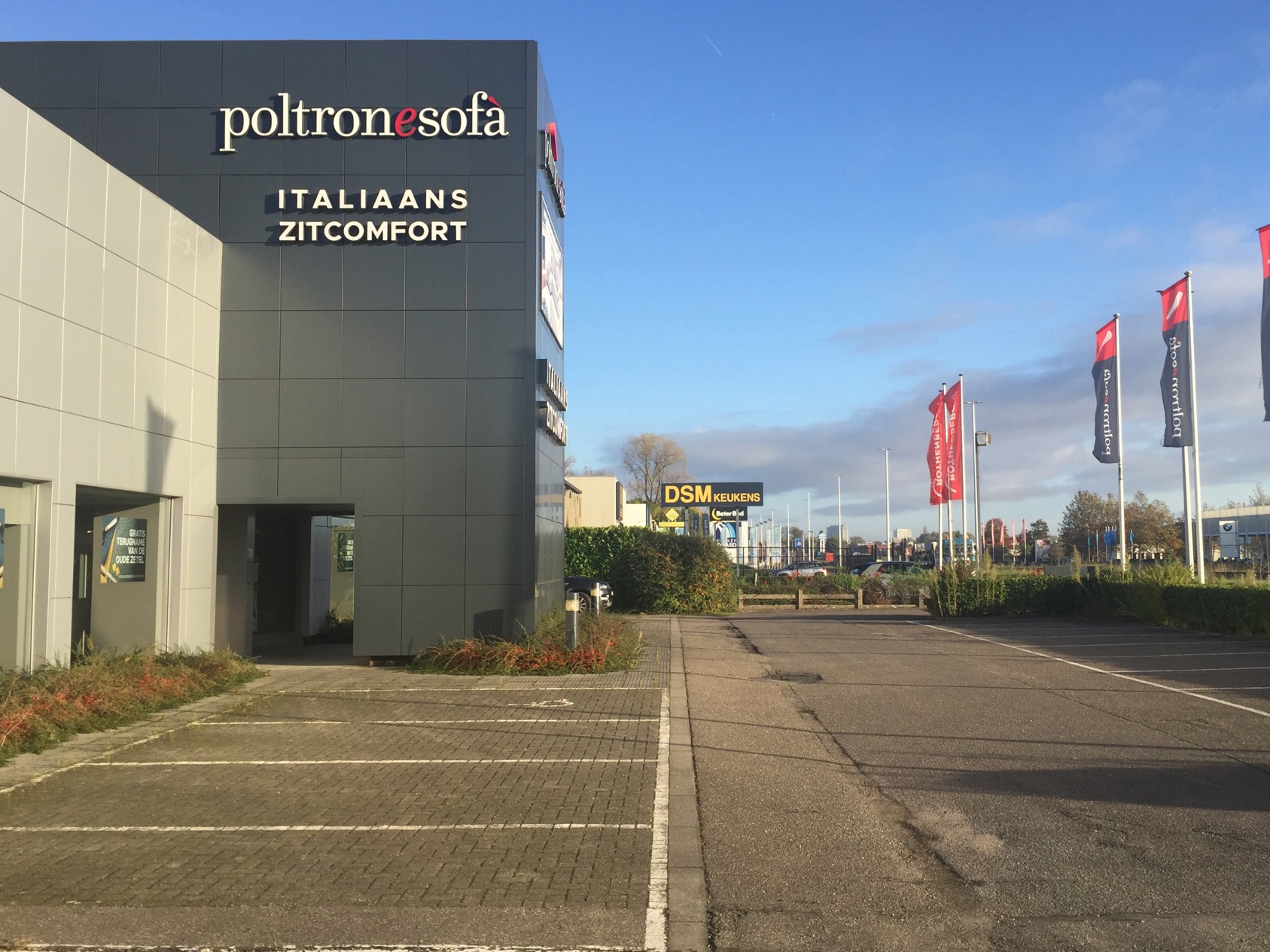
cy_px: 465
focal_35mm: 33
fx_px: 1211
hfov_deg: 55.3
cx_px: 661
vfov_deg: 42.9
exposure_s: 1/942
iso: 32
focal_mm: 4.15
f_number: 2.2
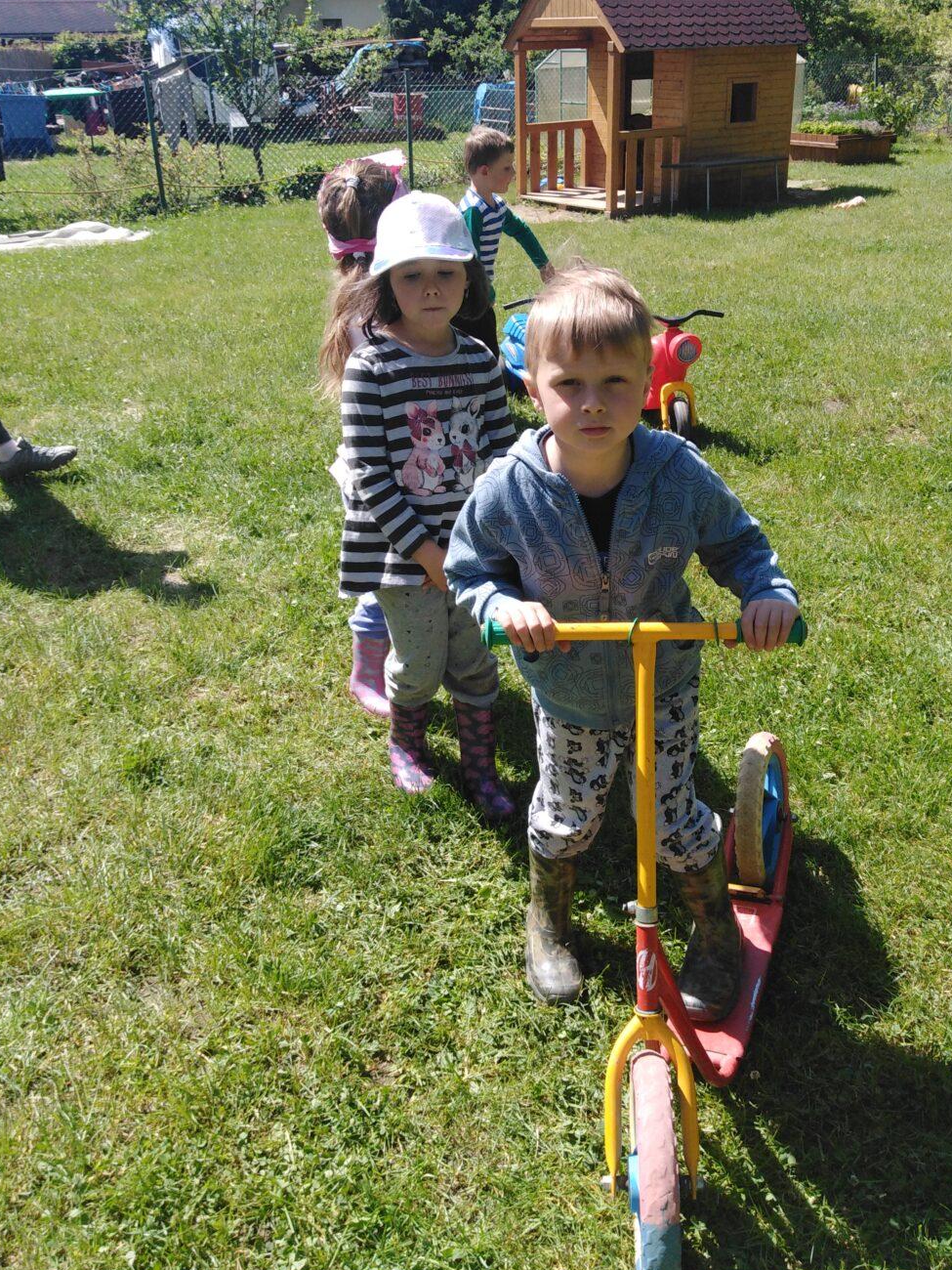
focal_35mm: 32
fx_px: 1173
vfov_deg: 56.5
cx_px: 517
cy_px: 531
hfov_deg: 44.1
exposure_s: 1/616
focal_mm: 3.46
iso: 100
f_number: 2.2
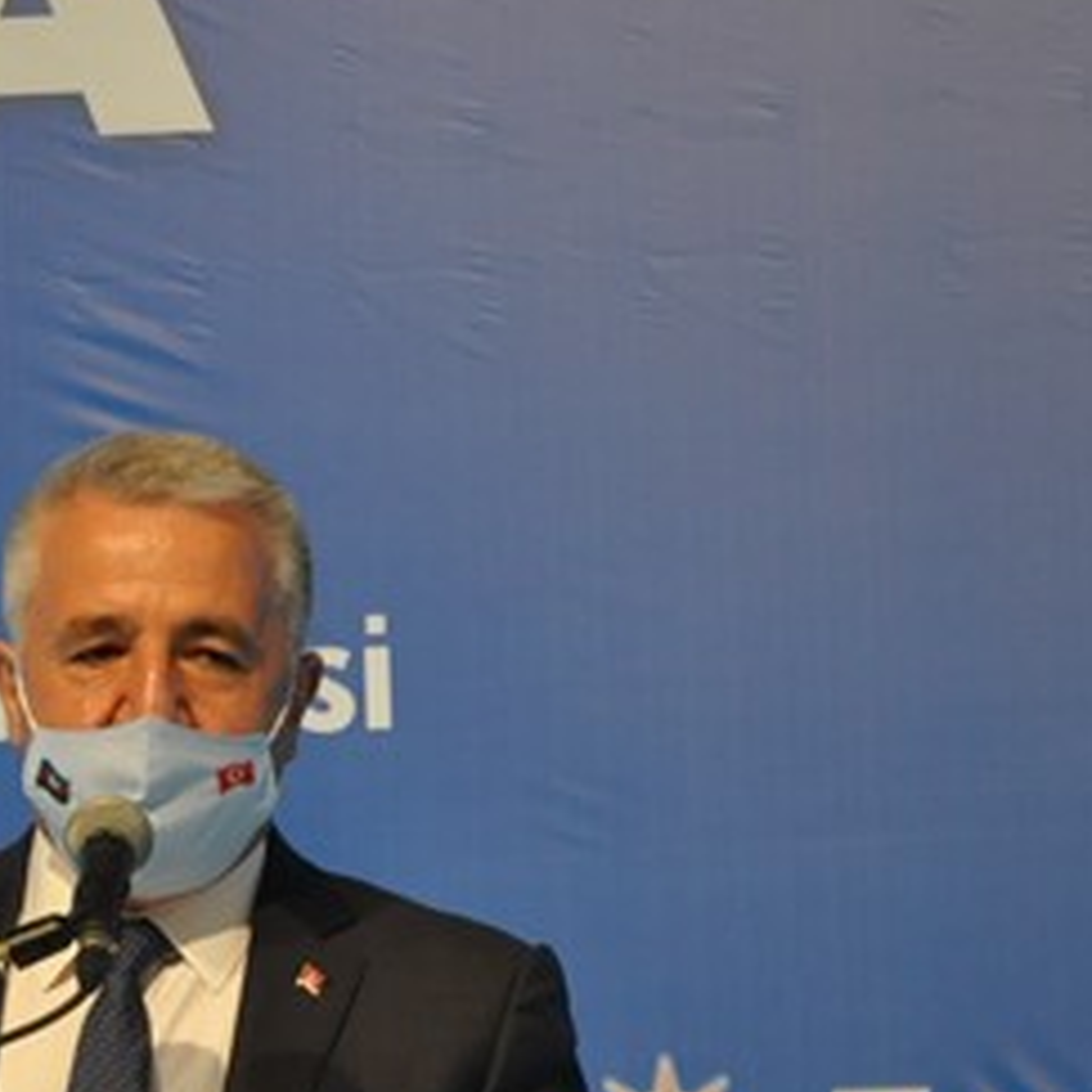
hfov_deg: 4.9
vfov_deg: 4.9
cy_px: 759
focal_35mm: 357
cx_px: 422
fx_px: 12746
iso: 1250
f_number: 5.6
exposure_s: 1/125
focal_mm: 105
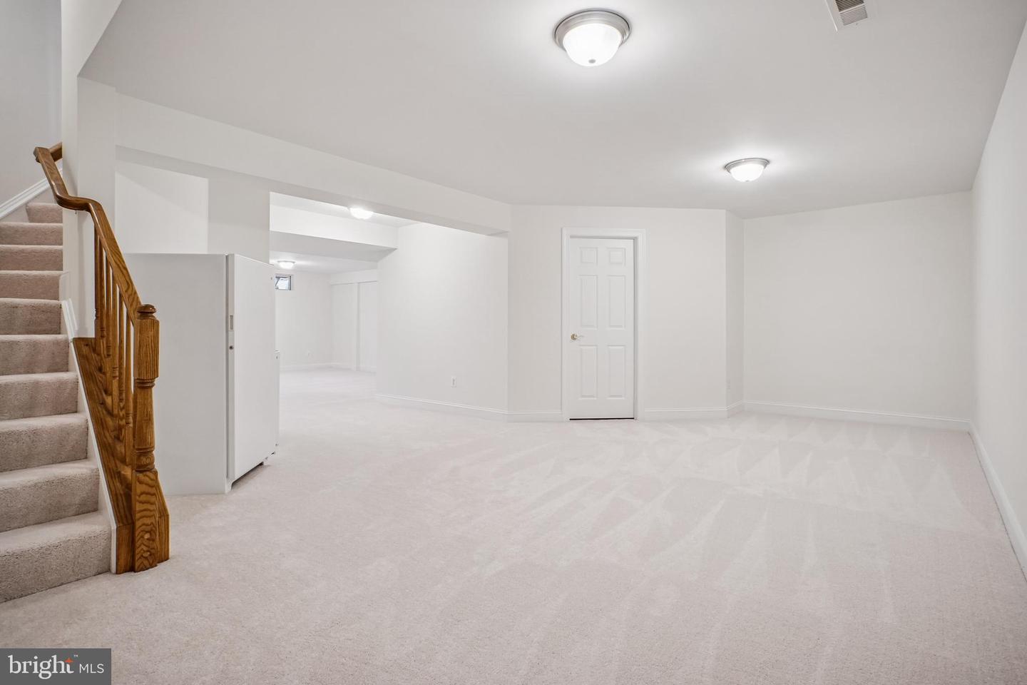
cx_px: 514
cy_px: 342
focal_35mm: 16
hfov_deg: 95.0
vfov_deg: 72.1
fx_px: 471
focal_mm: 11
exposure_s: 1/13
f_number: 8
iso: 500
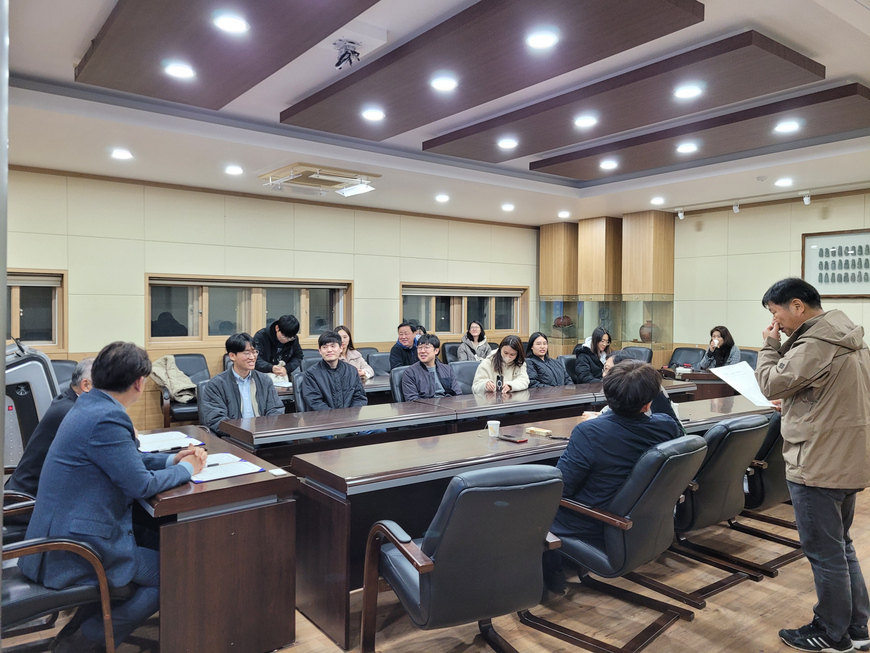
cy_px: 326
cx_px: 435
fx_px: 653
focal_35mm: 26
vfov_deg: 53.1
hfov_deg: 67.3
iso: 200
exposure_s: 1/60
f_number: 1.8
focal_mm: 5.4
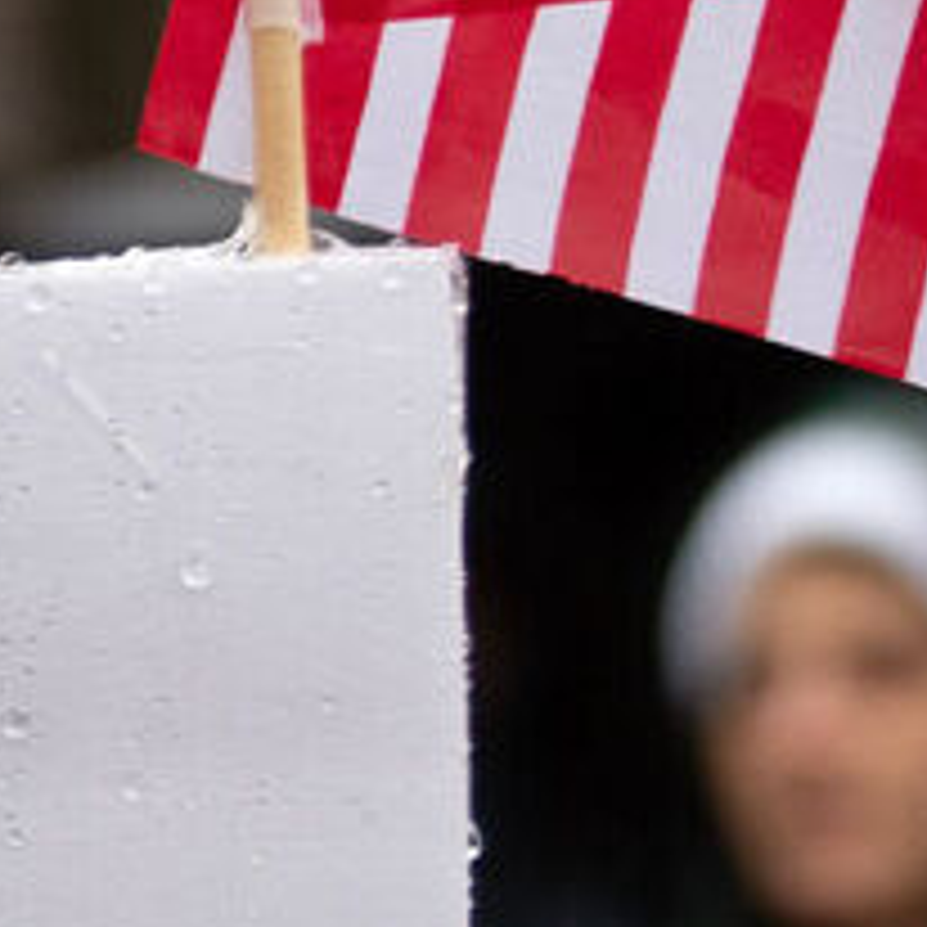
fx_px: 5696
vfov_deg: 9.1
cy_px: 1350
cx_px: -1368
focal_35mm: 188
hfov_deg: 8.4
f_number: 3.2
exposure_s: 1/320
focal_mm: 38
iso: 320
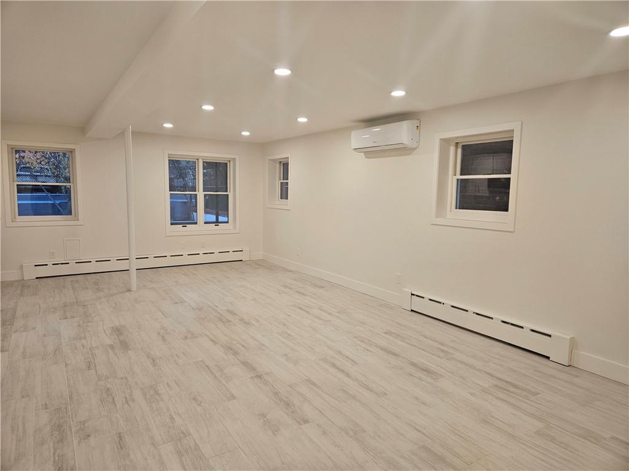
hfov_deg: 73.9
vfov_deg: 58.9
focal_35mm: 23
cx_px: 314
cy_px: 236
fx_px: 418
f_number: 1.8
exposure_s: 1/120
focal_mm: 5.4
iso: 160
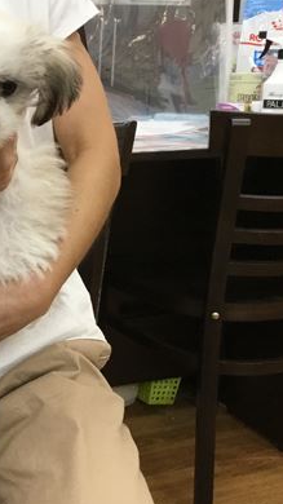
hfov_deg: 21.0
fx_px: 695
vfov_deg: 39.9
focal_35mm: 52
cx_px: -79
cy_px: 253
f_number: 2.4
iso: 50
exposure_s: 1/30
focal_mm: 3.3
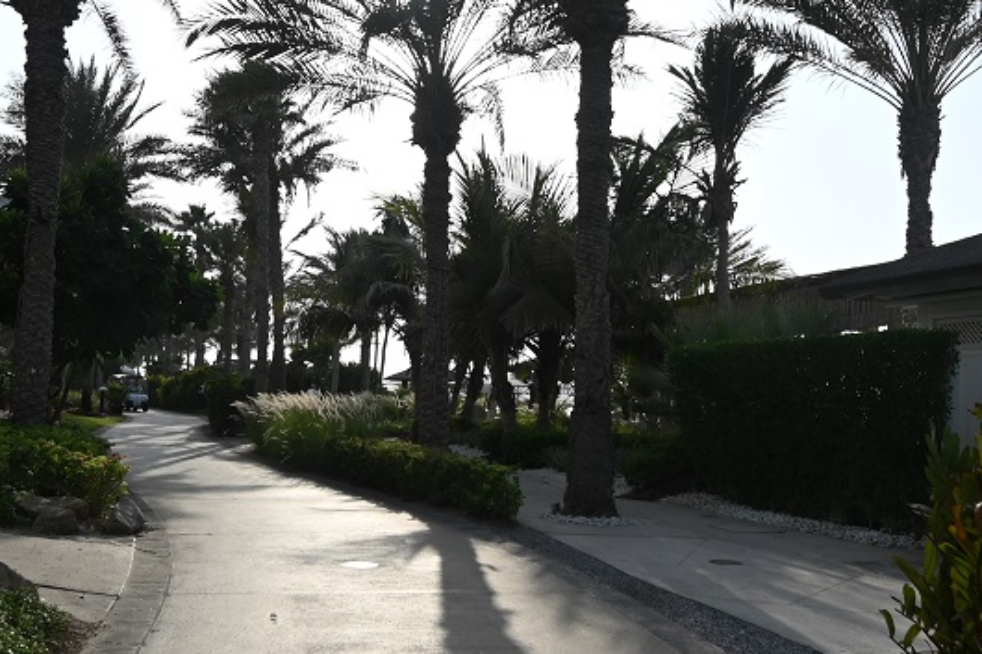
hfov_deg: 32.4
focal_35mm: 62
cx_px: 442
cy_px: 323
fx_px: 1691
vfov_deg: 21.9
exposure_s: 1/400
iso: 100
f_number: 8
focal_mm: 22
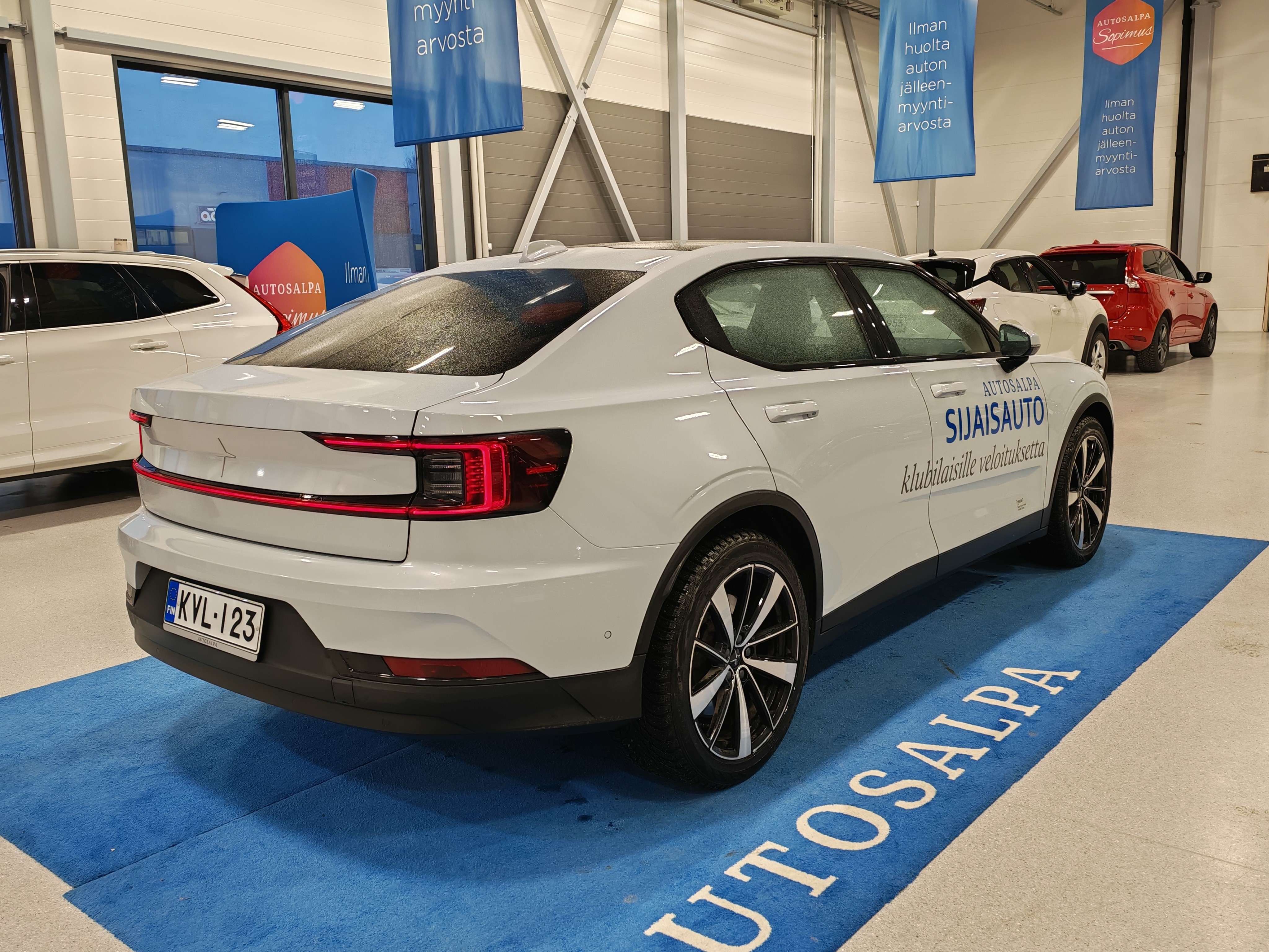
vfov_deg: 45.4
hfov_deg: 58.4
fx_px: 1136
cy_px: 476
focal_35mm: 31
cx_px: 634
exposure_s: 1/100
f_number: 1.9
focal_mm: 6.12
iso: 375
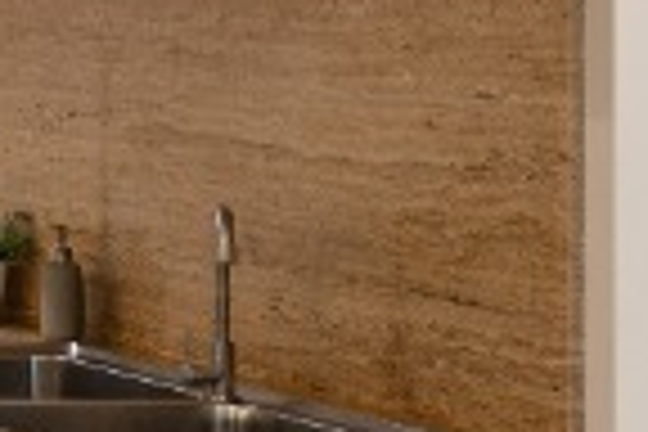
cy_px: 74
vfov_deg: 11.6
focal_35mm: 118
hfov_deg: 11.6
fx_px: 2124
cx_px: -1192
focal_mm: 17
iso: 100
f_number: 7.1
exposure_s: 1/10
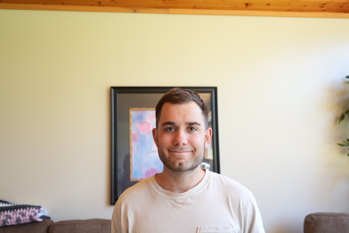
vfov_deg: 43.7
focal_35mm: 30
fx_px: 291
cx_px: 174
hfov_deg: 61.9
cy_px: 116
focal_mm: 30
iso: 200
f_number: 4.5
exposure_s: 1/20
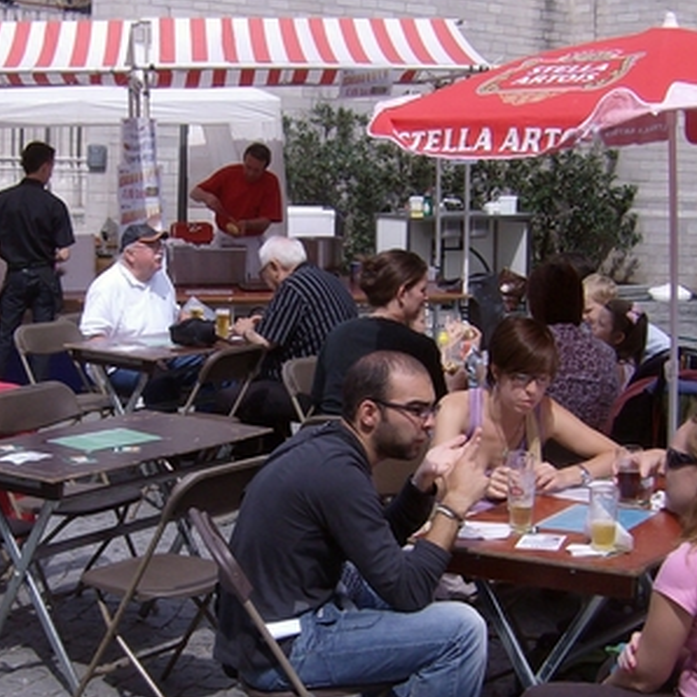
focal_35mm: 64
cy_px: 350
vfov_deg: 26.9
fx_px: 1458
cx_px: 246
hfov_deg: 26.8
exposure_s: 1/533
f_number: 4.7
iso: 100
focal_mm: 6
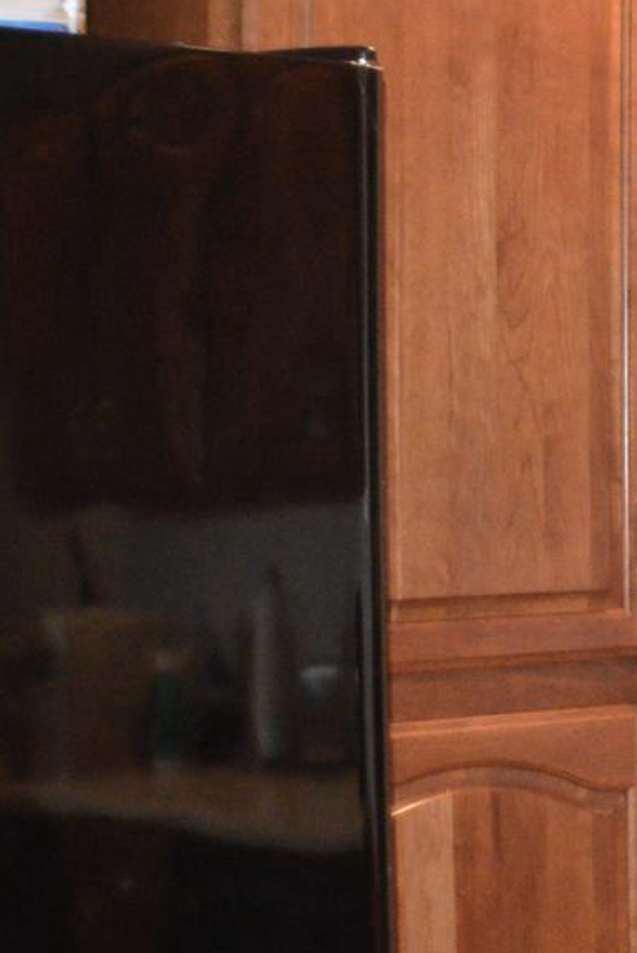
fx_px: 3393
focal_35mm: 128
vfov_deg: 16.0
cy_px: 543
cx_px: 1189
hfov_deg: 10.1
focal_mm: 24
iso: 2000
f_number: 4
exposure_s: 1/60
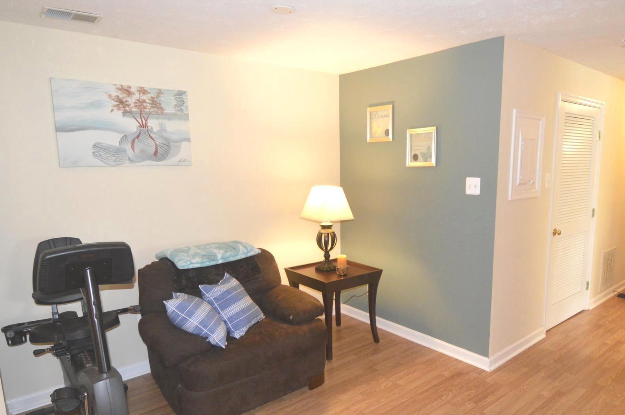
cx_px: 340
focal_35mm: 23
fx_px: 399
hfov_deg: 76.0
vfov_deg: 54.8
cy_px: 237
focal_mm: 12
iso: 2500
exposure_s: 1/60
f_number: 4
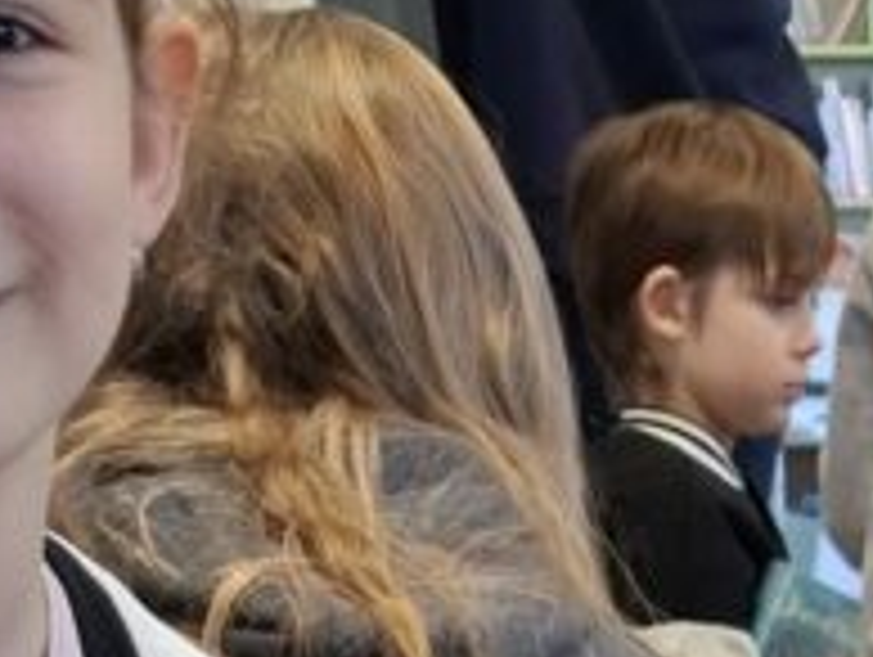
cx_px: 873
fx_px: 3055
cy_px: 1822
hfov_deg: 15.9
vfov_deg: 9.9
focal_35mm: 121
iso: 320
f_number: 1.8
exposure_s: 1/50
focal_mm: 5.54
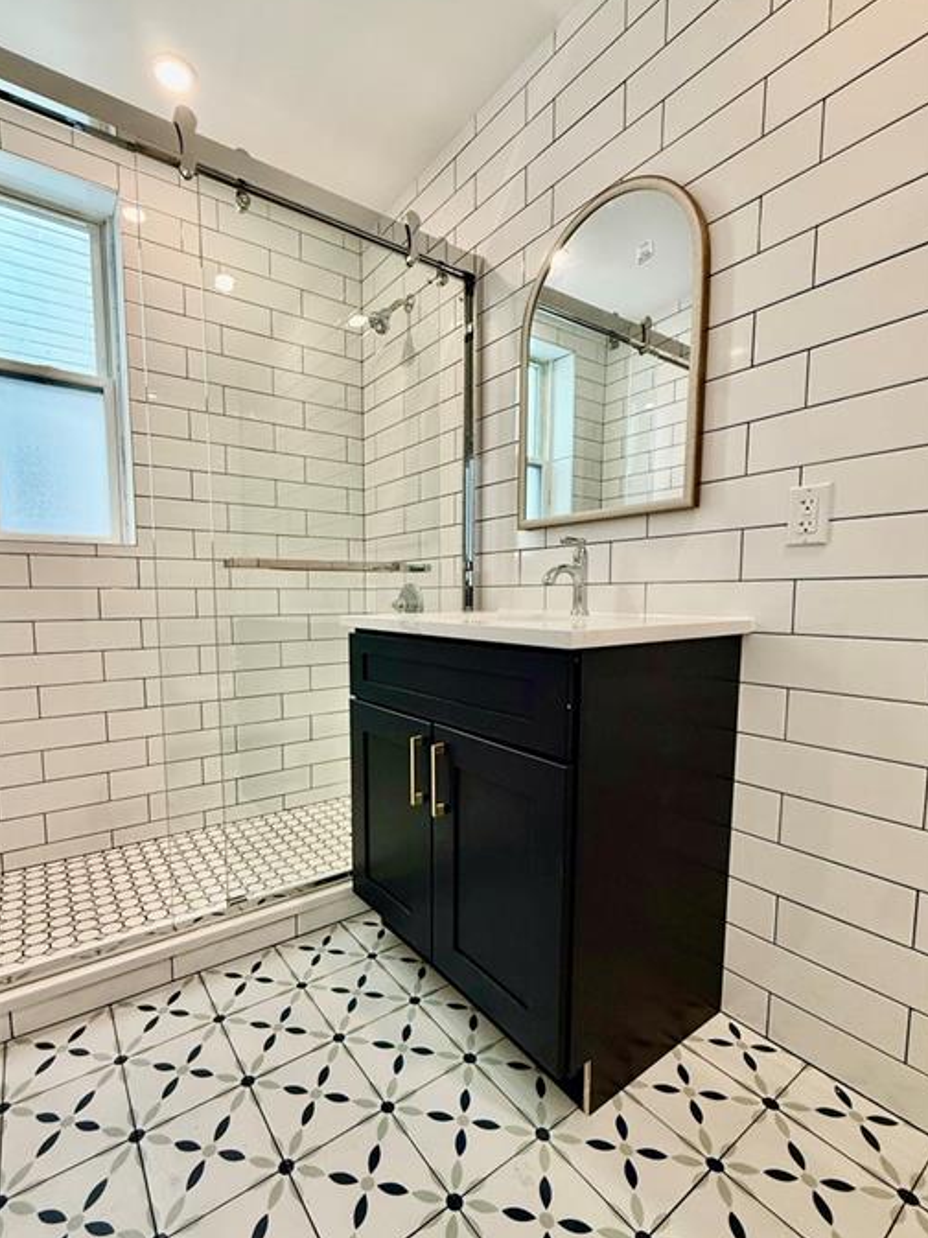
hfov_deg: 77.8
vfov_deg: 94.4
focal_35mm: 16
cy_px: 652
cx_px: 407
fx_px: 572
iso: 320
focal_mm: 2.22
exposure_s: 1/120
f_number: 2.2
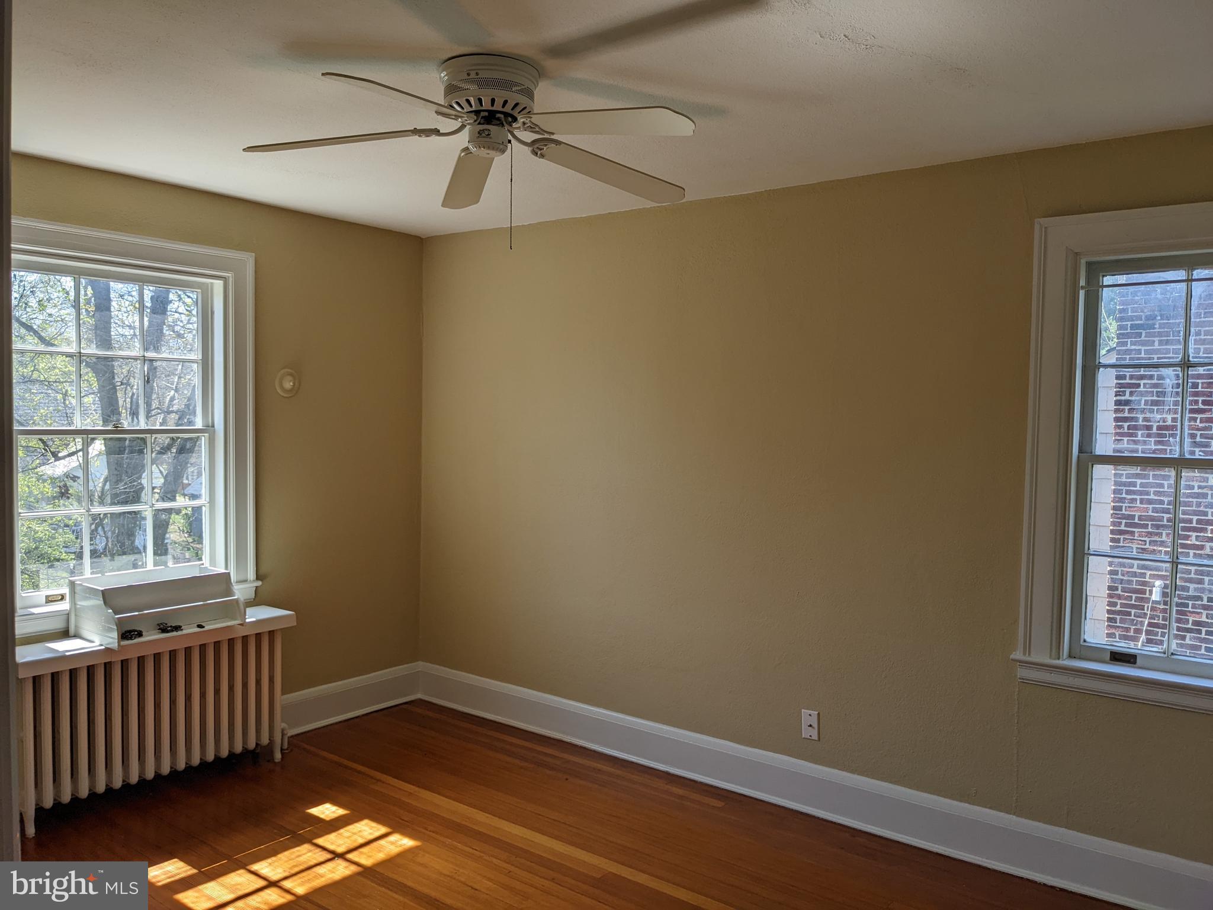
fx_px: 946
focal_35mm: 27
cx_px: 606
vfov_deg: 51.4
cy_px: 455
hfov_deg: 65.3
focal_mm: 4.38
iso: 30
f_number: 1.73
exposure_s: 1/443
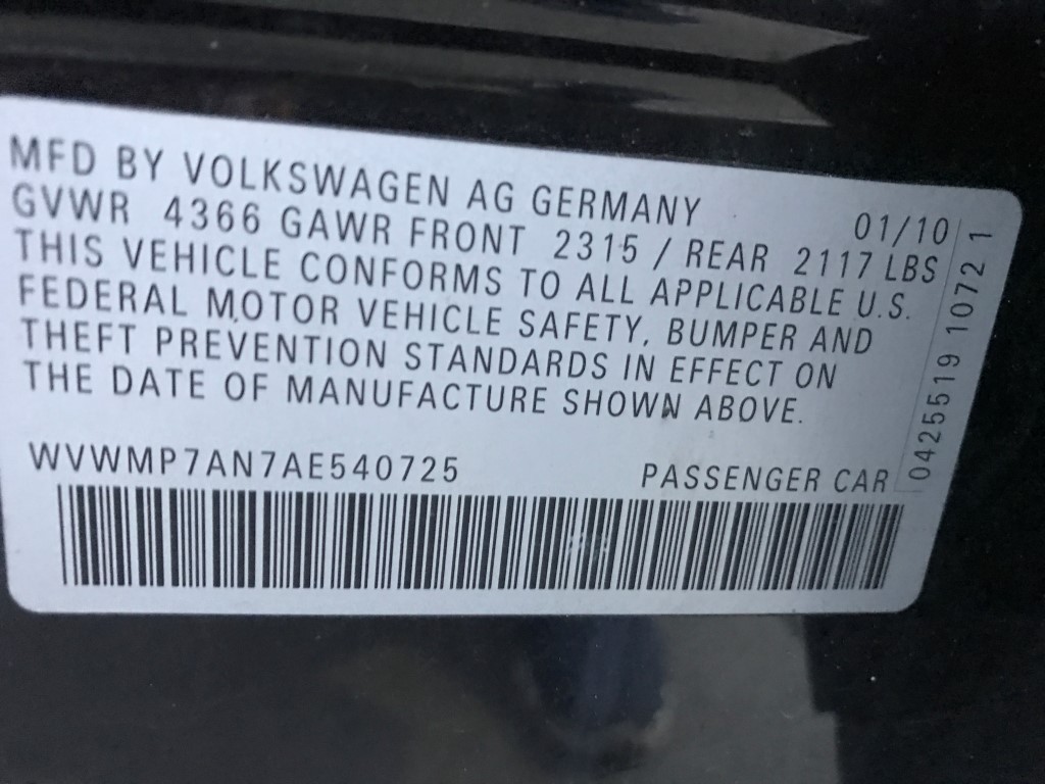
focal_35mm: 28
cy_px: 392
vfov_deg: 49.7
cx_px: 522
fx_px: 845
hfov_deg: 63.4
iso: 100
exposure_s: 1/6
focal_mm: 3.99
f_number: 1.8
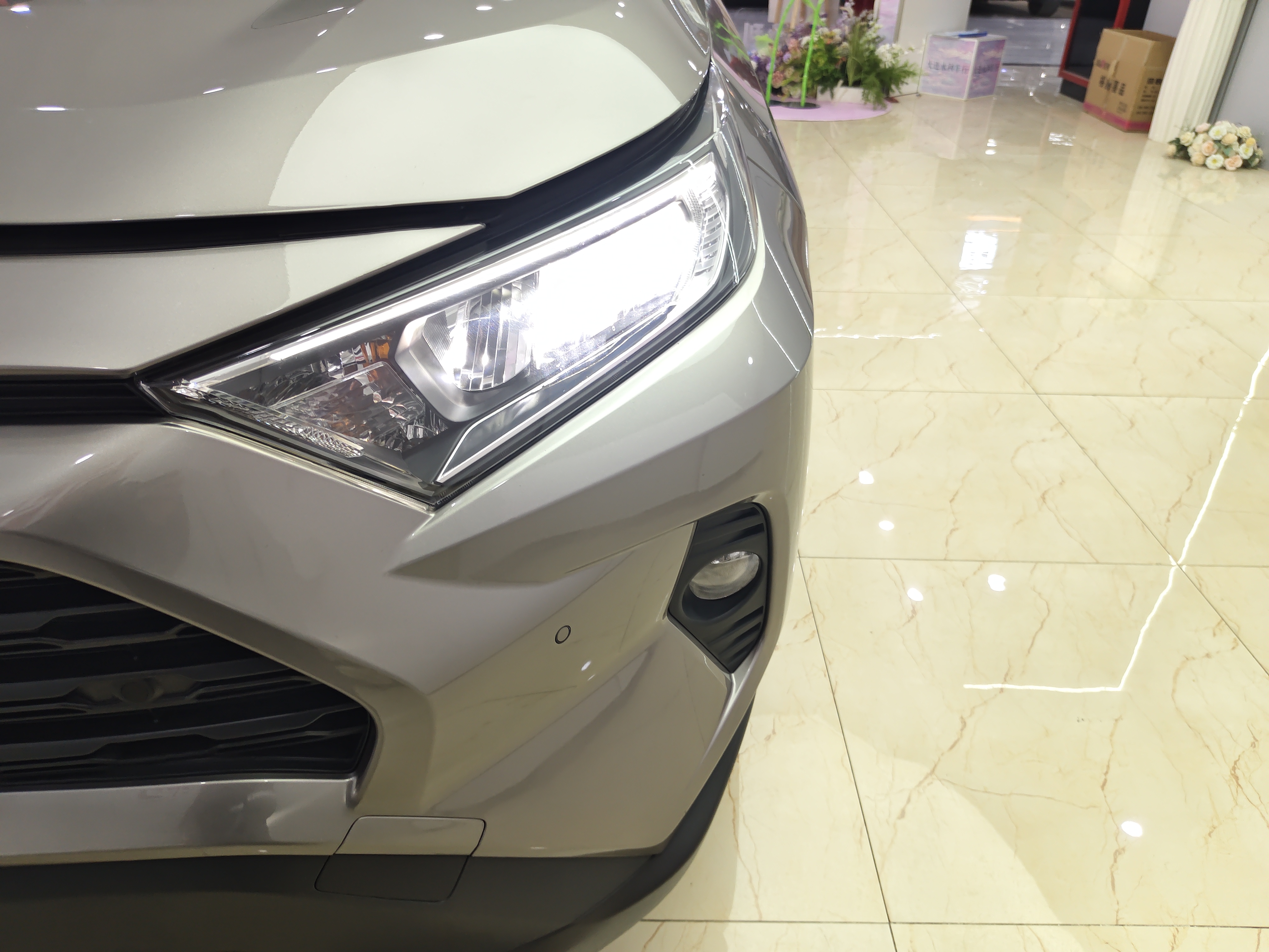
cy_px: 476
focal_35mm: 24
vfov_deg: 56.8
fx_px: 880
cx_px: 634
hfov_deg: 71.6
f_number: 1.88
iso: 478
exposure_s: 1/100
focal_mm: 5.56
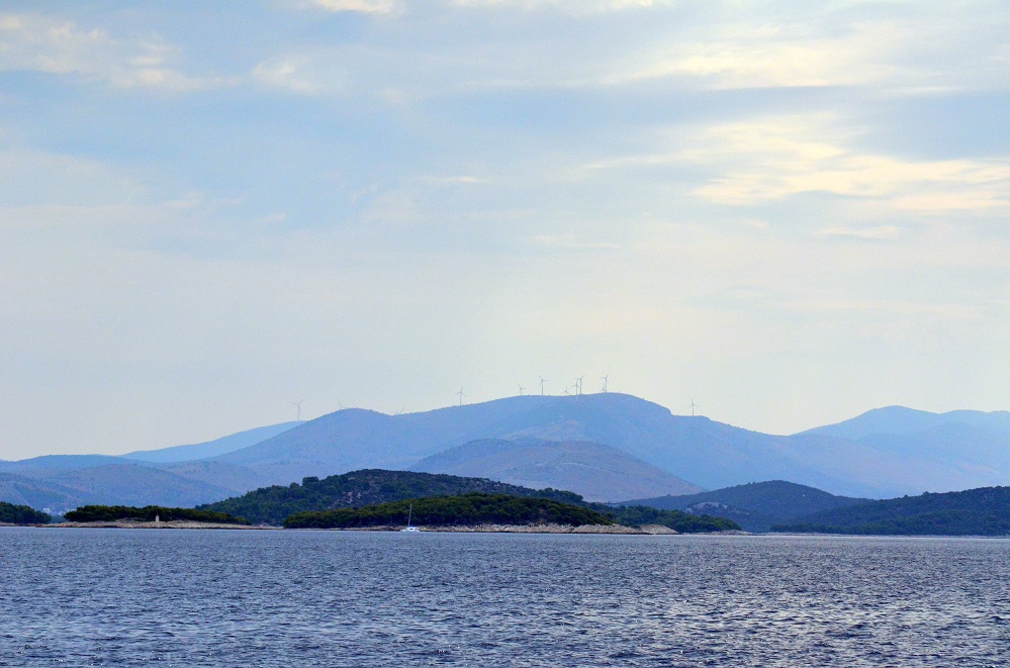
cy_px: 334
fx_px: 4114
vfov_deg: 9.3
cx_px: 505
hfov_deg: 14.0
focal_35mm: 147
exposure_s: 1/8000
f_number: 5.6
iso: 1400
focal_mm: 98
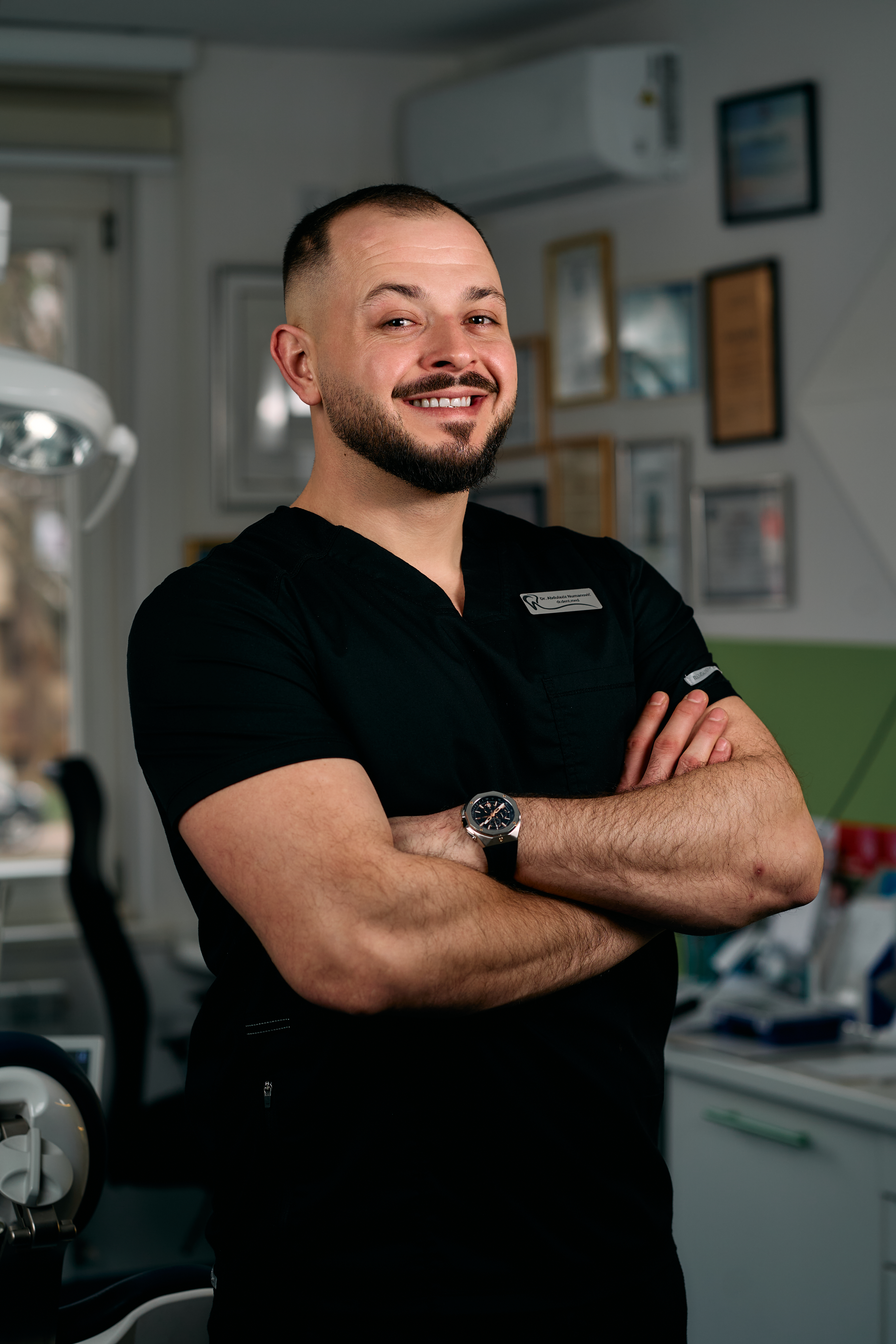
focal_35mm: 85
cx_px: 448
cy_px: 672
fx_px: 3173
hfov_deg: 16.1
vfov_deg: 23.9
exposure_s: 1/200
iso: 200
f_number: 4
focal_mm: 85
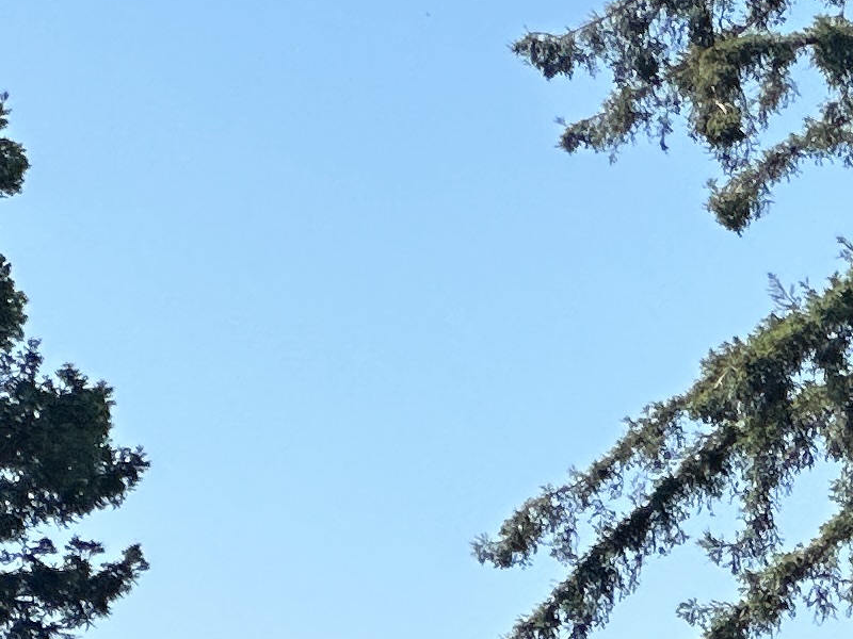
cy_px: 964
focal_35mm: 388
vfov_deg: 3.8
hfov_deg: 5.1
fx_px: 9561
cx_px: 1433
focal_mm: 9
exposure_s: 1/1024
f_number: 2.8
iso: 32
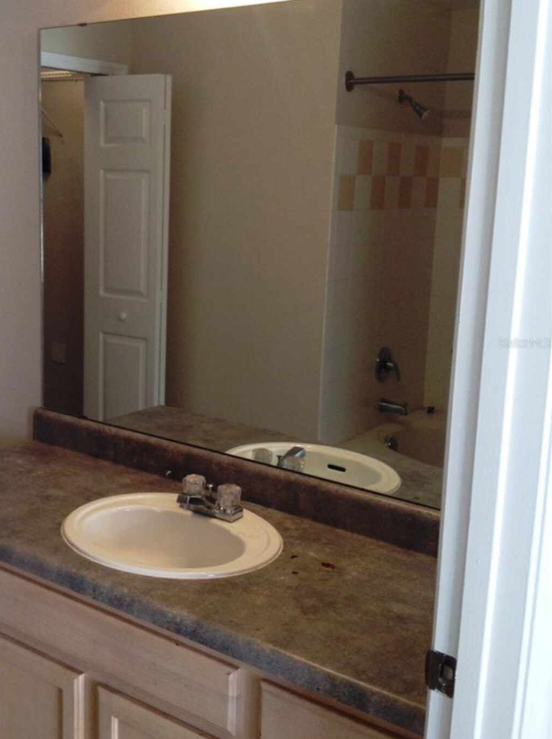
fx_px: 938
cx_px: 206
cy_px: 343
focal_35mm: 44
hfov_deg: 32.6
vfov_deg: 43.0
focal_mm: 4.28
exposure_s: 1/20
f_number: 2.4
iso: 50
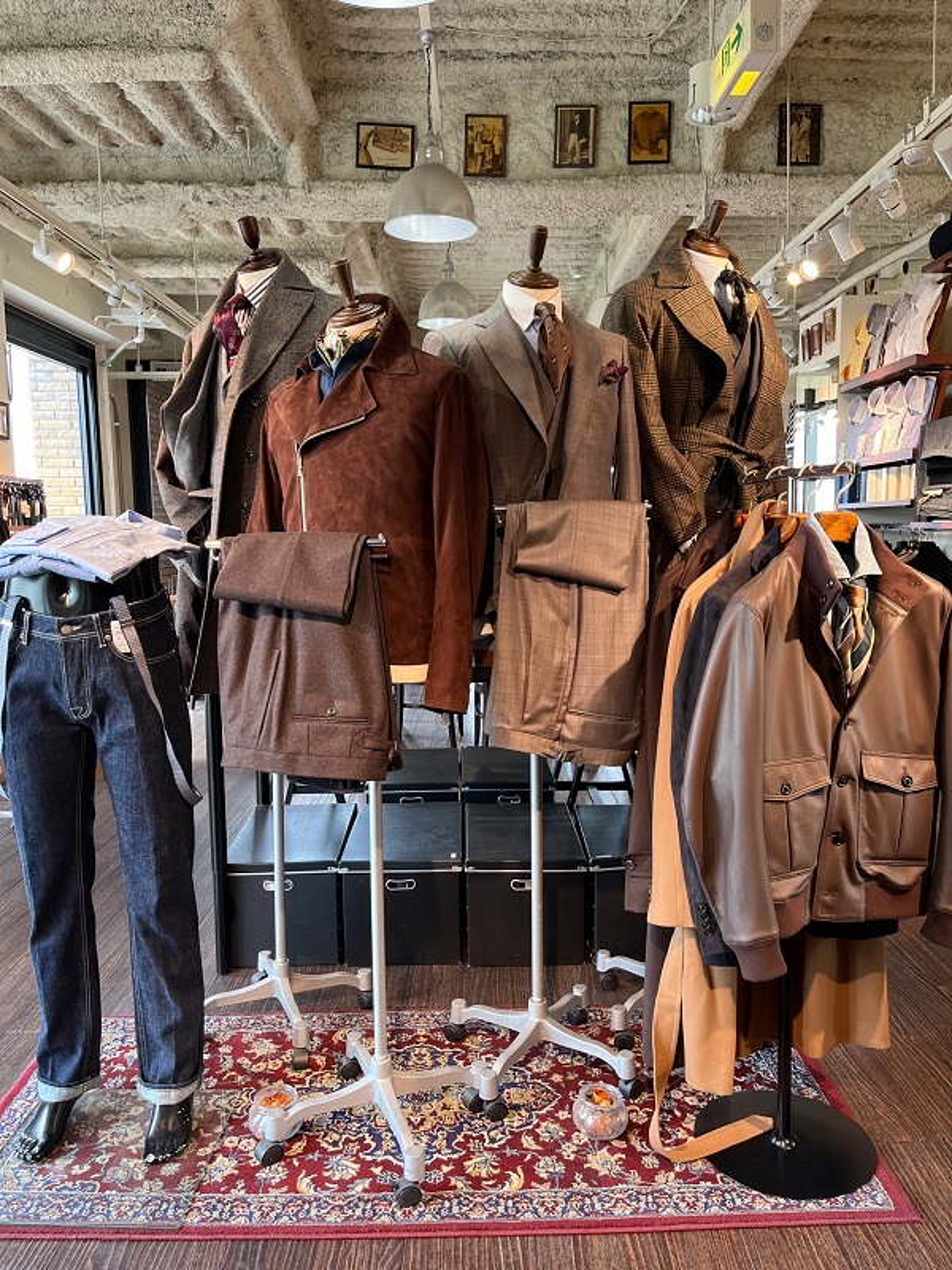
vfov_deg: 67.3
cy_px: 635
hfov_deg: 53.1
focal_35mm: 26
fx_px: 953
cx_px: 476
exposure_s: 1/60
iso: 80
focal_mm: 5.1
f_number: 1.6
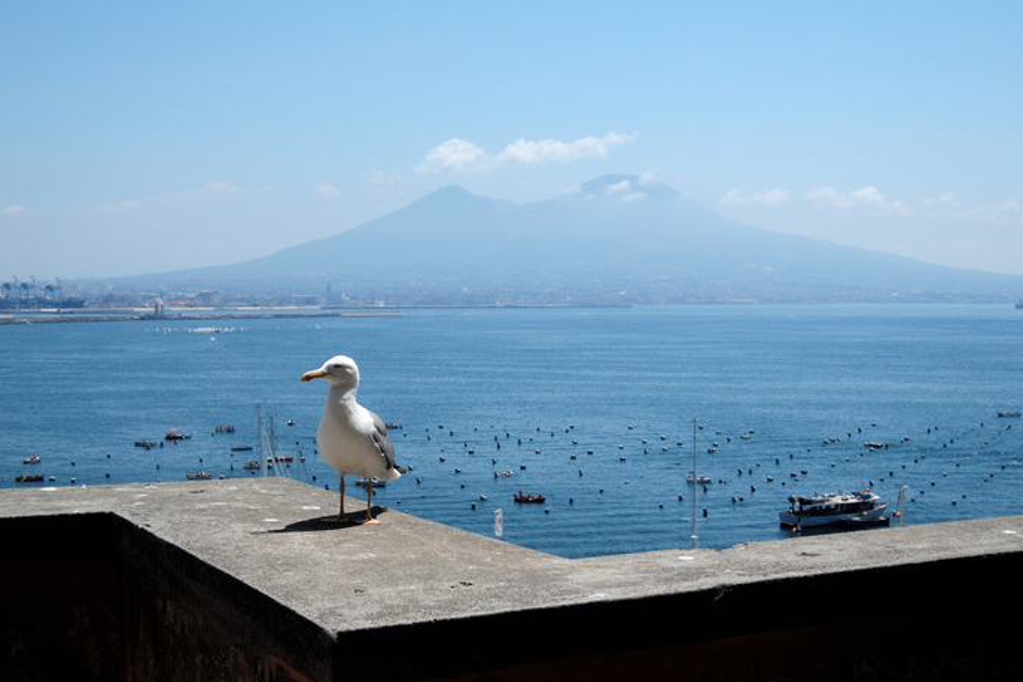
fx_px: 1506
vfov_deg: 25.5
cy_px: 345
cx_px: 517
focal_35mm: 53
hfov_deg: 37.5
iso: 100
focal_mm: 10.7
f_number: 3.5
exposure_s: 1/1000
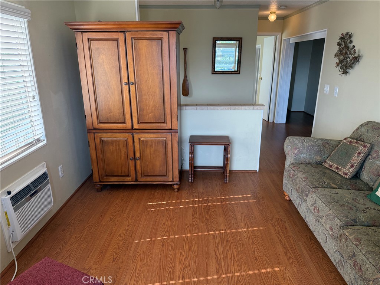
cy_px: 142
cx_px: 190
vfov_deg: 56.8
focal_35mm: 24
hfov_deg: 71.6
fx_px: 263
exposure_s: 1/230
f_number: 1.78
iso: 200
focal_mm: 6.76
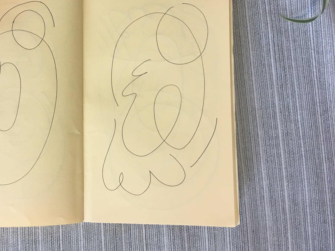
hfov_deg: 40.9
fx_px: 436
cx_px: 83
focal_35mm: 45
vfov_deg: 31.9
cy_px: 78
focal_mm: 4.15
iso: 100
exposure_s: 1/30
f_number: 2.2
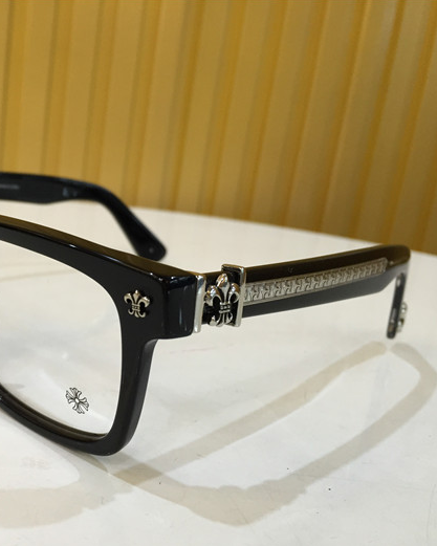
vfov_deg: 47.9
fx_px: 614
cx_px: 117
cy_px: 273
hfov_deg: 38.3
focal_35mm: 38
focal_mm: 4.15
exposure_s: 1/33
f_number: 2.2
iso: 160
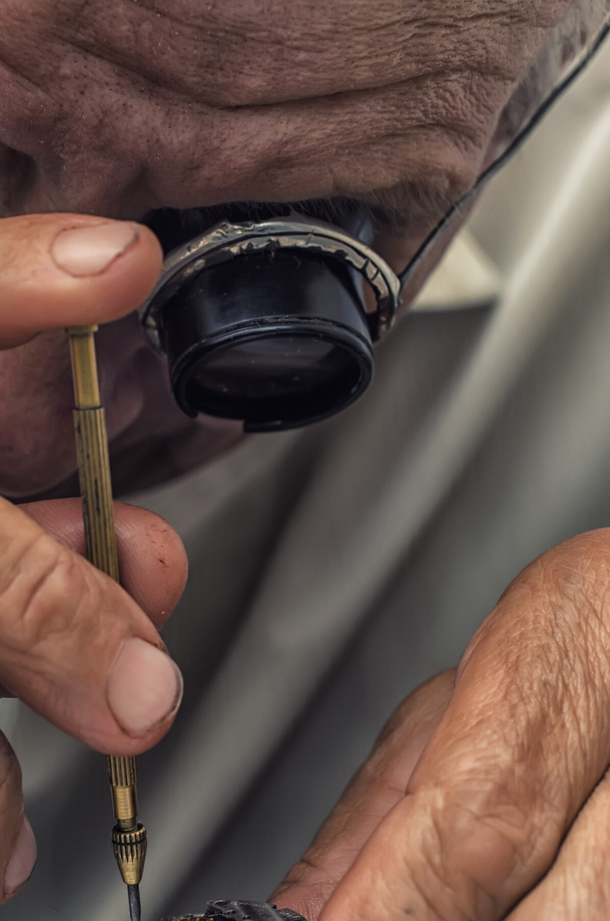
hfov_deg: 16.0
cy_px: 537
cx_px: 217
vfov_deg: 23.9
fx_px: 2170
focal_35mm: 85
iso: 160
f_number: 7.1
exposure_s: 1/160
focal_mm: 40
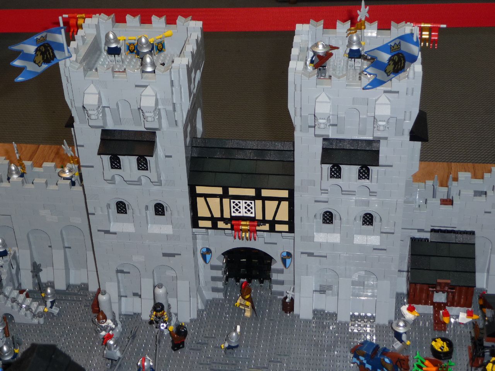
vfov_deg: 23.7
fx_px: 887
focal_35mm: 62
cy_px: 186
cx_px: 248
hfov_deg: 31.2
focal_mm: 10.5
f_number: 4.5
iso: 100
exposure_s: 1/30
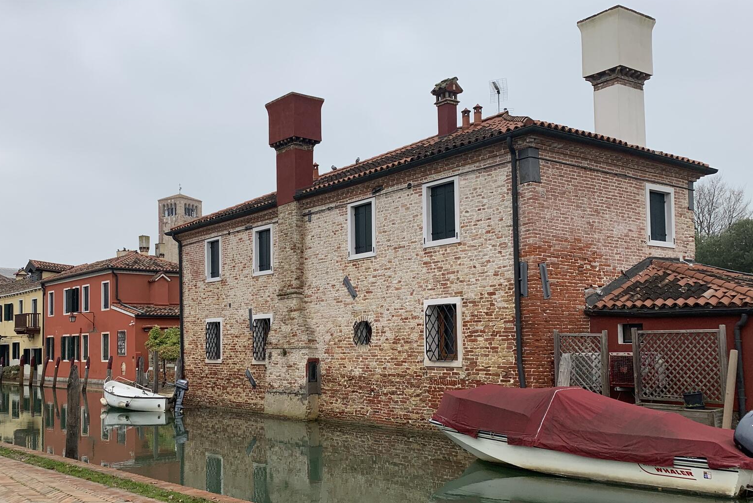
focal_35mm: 36
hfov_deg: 52.9
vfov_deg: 36.7
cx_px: 319
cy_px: 307
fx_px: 753
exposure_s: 1/381
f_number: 1.8
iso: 25
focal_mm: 4.25
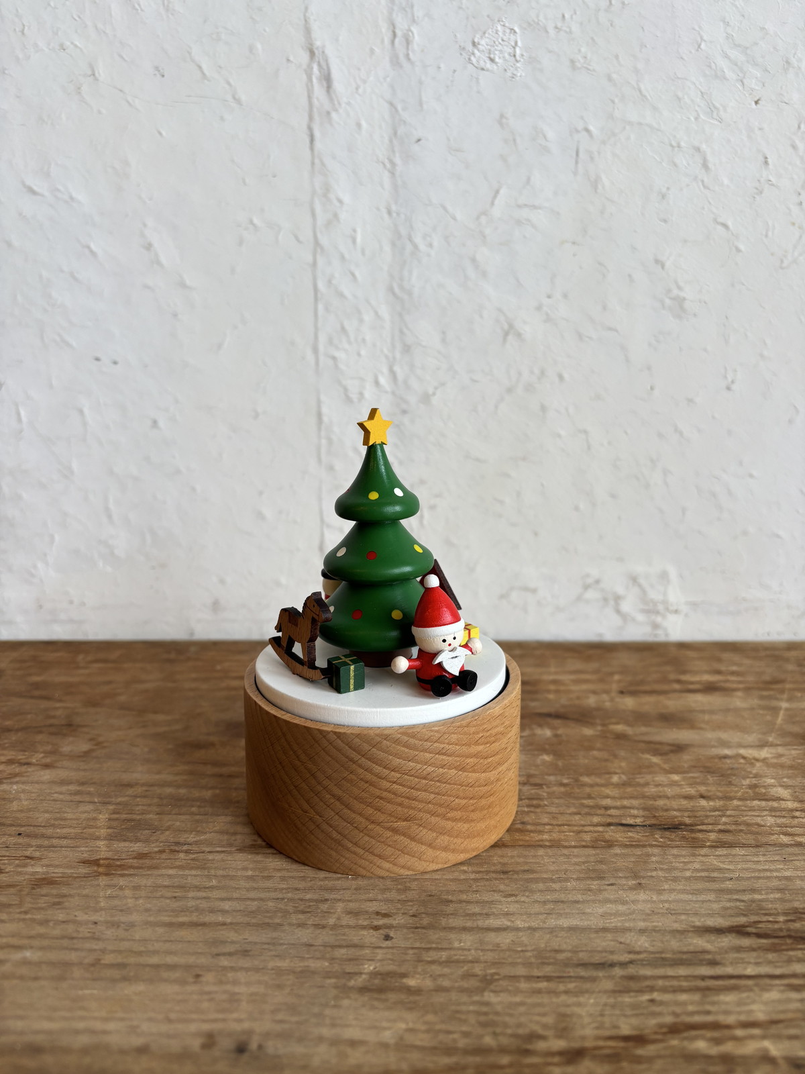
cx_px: 402
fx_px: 806
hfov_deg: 53.1
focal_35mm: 26
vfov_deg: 67.3
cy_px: 537
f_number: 1.6
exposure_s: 1/100
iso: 64
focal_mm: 5.96
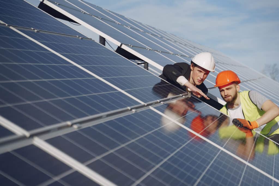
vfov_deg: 18.2
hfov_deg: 27.0
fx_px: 581
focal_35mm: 75
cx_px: 140
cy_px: 93
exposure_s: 1/8000
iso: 500
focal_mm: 75
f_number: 4
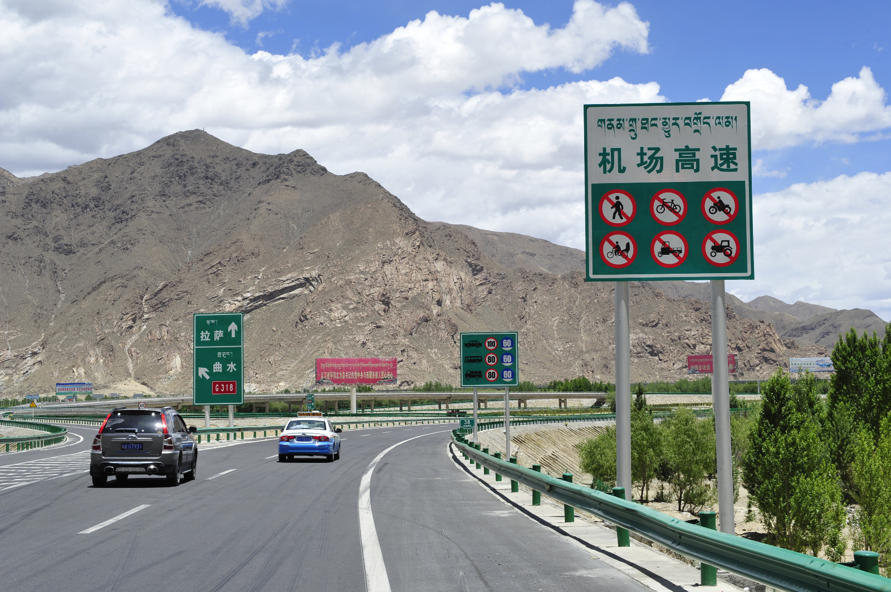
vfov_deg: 23.3
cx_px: 446
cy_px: 296
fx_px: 1434
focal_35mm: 58
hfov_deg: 34.5
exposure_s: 1/320
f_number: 10
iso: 200
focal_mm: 58
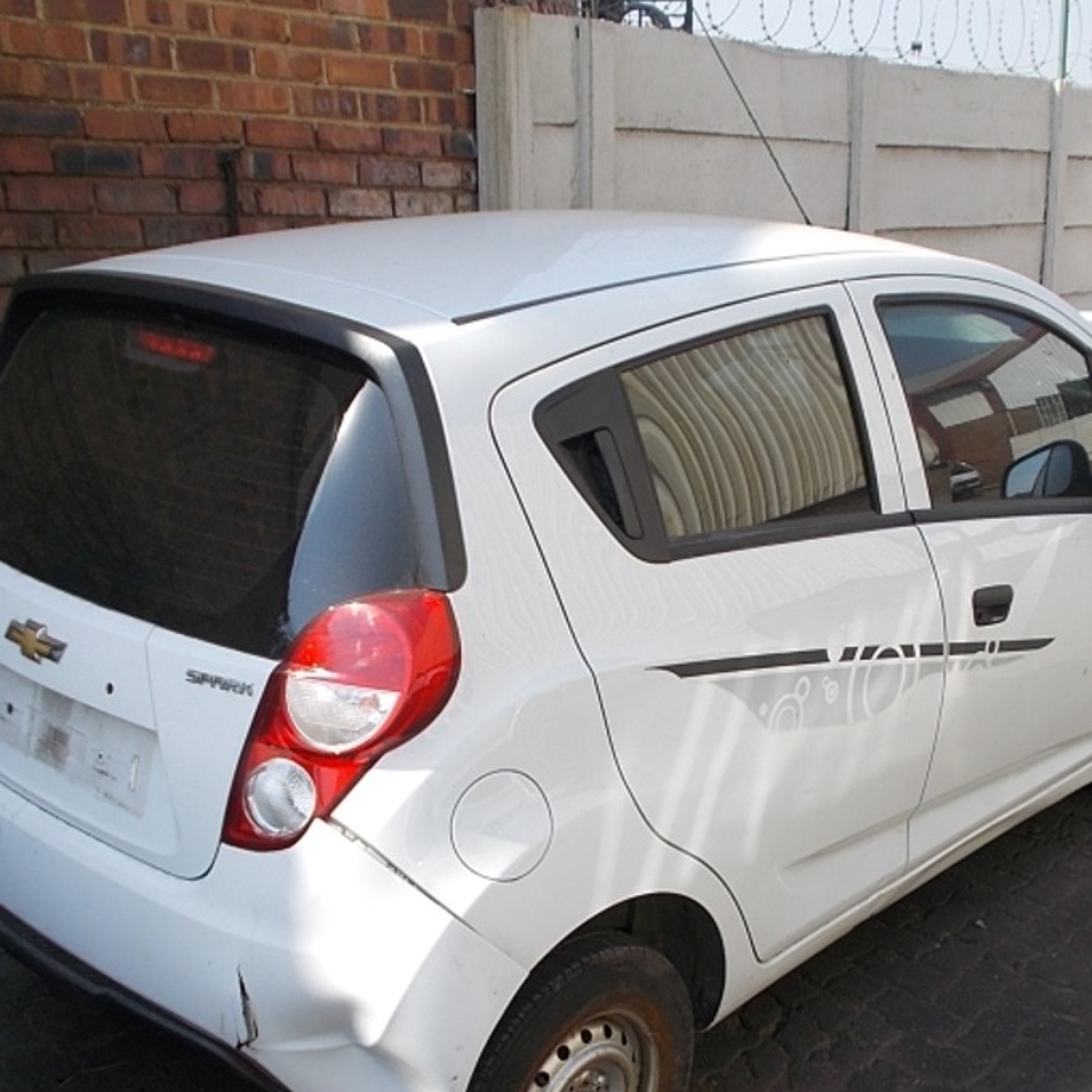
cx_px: 632
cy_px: 720
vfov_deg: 40.5
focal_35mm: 41
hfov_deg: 40.8
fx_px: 1463
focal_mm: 4.6
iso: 80
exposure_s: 1/80
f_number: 8
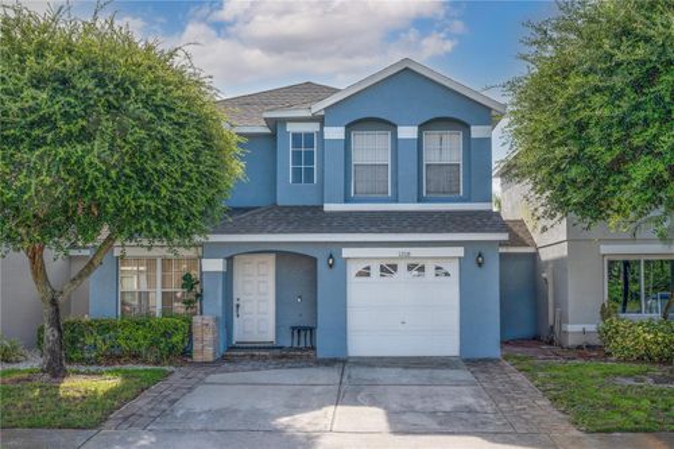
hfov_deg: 49.6
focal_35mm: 39
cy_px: 224
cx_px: 337
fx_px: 730
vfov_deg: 34.2
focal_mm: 39
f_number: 9
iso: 100
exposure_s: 1/125
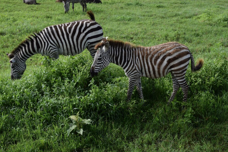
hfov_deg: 37.2
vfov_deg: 25.3
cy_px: 75
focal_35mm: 54
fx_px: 339
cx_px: 114
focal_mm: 35
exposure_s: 1/250
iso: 220
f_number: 8
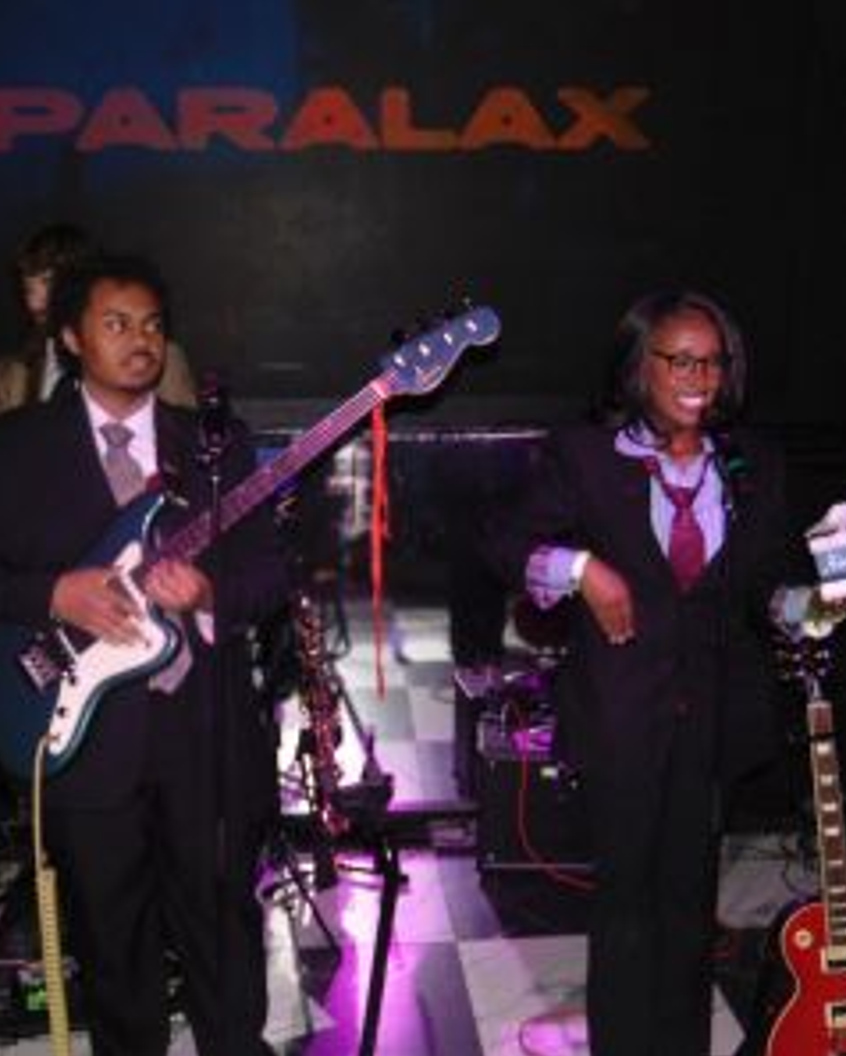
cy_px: 526
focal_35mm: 46
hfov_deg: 32.8
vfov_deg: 40.3
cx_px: 416
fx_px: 1438
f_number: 3.2
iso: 200
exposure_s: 1/50
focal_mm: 6.3
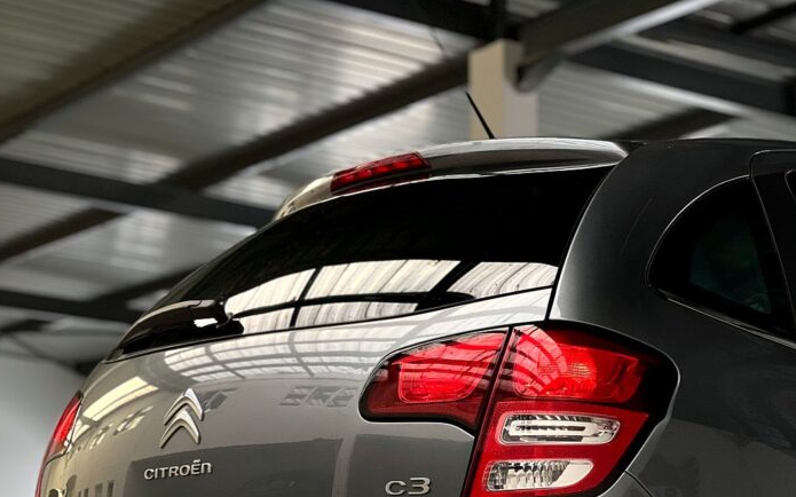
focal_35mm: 94
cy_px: 265
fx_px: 2039
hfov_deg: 22.1
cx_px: 428
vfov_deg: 13.9
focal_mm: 9
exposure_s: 1/121
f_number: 2.8
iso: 100
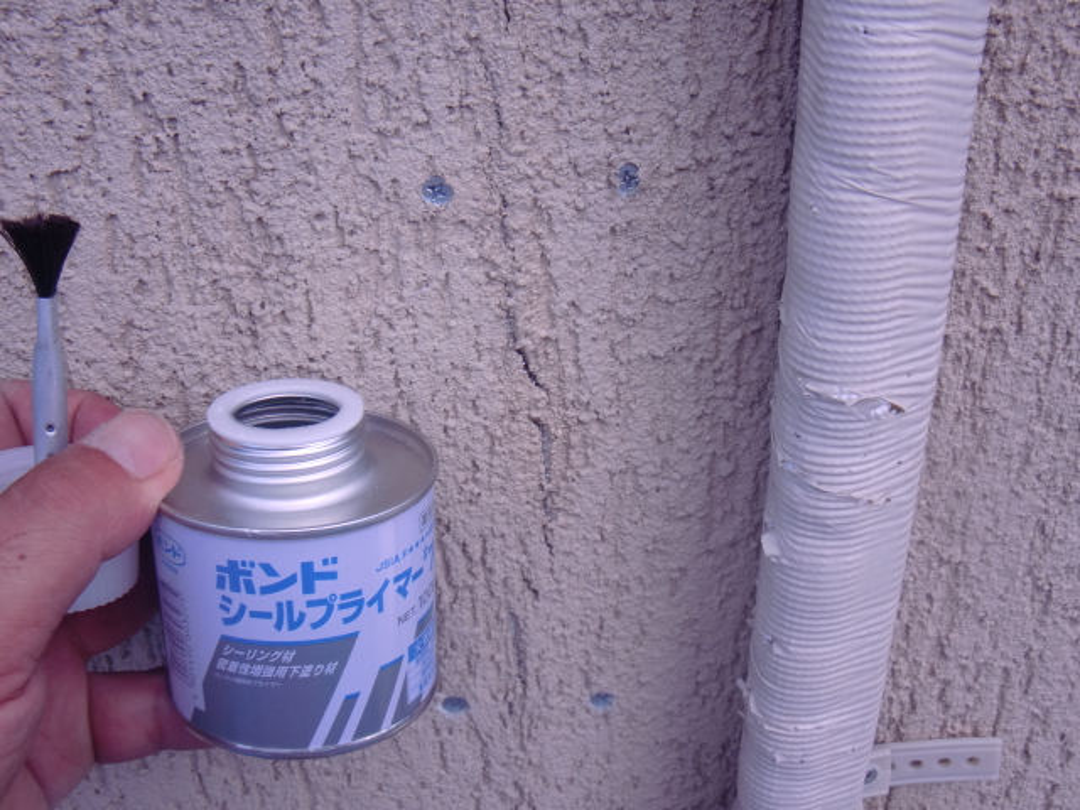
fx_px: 1186
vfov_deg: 37.7
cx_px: 540
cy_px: 405
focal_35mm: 38
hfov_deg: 49.0
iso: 64
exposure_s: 1/80
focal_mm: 6.66
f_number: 3.9
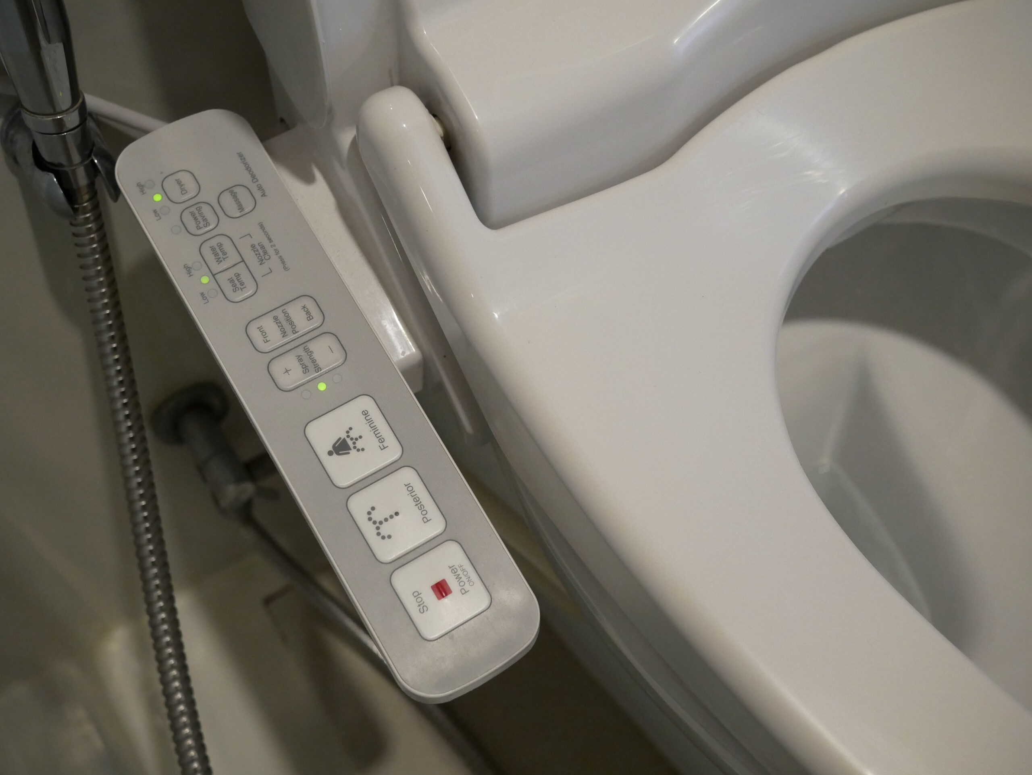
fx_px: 1193
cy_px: 388
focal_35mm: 40
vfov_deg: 36.0
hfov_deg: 46.8
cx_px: 516
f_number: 2.8
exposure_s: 1/60
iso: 2000
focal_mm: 20
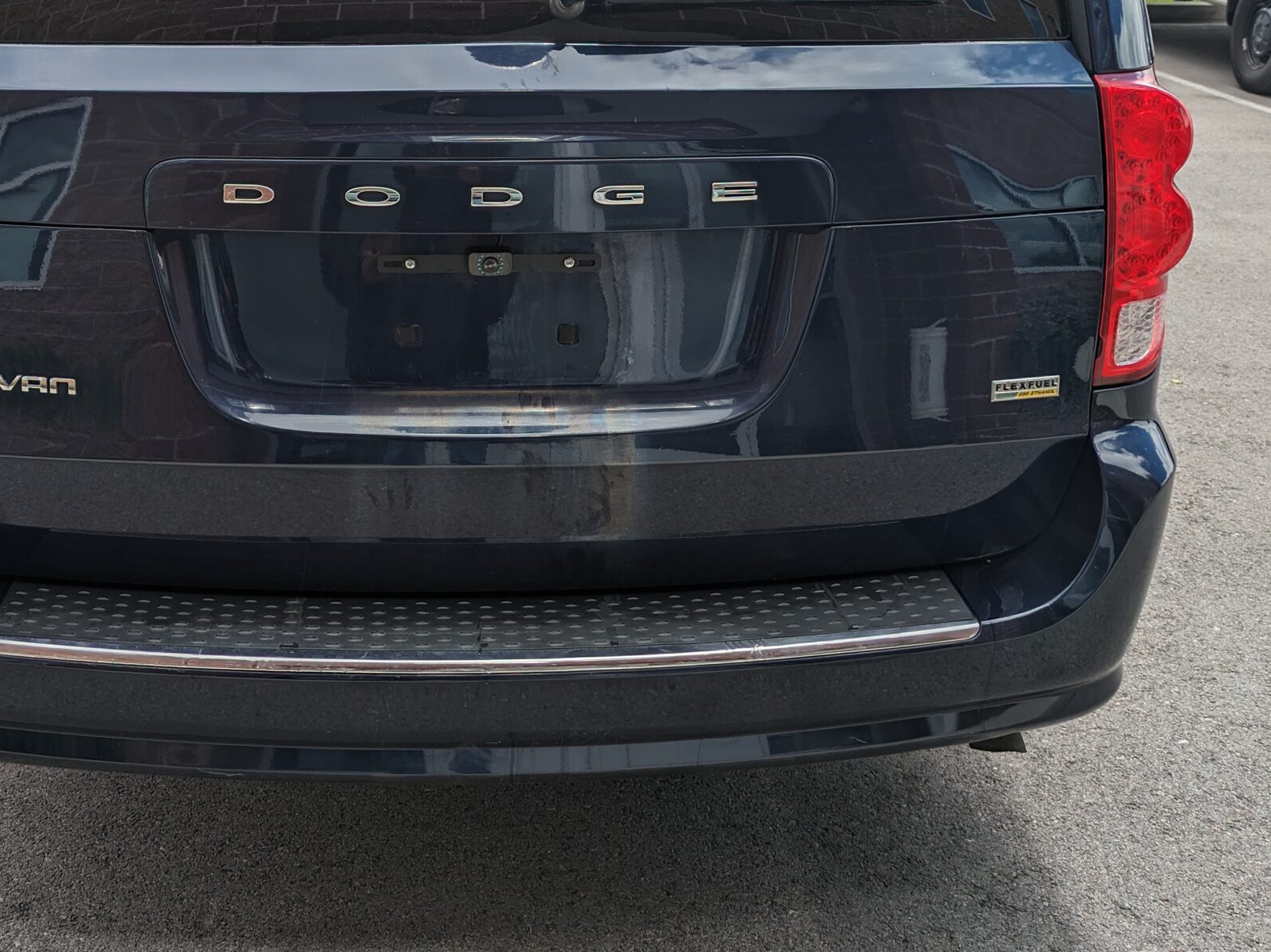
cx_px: 453
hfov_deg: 46.3
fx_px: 1468
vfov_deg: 35.6
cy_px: 313
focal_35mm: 40
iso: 42
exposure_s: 1/1919
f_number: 1.89
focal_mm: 5.43
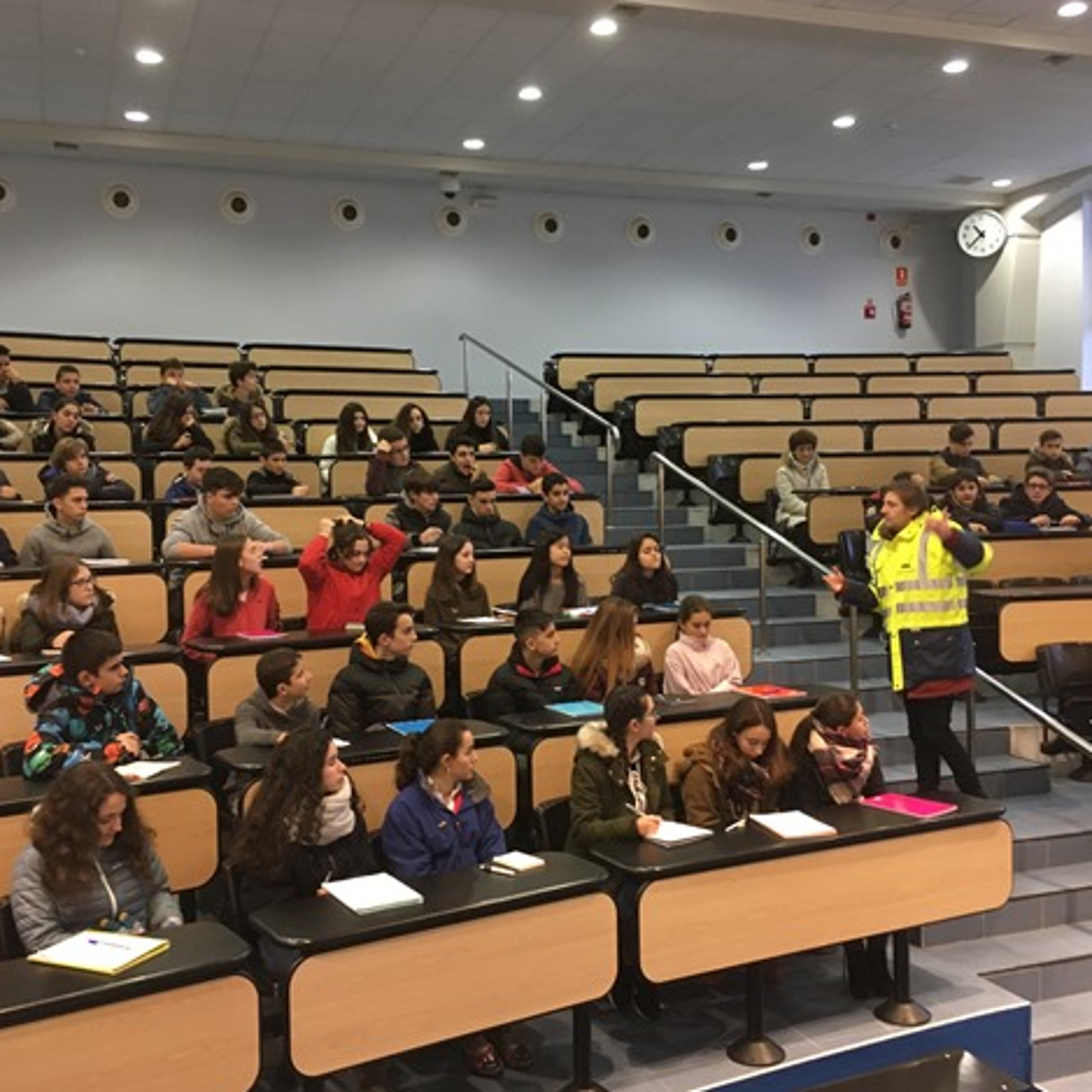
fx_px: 1249
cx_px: 515
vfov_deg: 47.2
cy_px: 547
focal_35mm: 35
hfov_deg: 47.2
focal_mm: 4.15
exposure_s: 1/33
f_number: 2.2
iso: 200
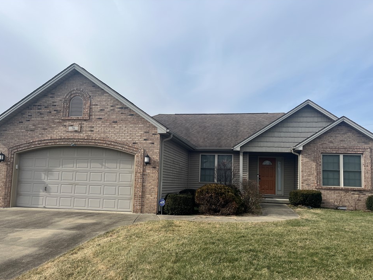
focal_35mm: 28
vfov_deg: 49.7
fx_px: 302
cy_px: 149
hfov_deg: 63.4
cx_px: 193
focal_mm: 5.1
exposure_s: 1/3745
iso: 50
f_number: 1.6
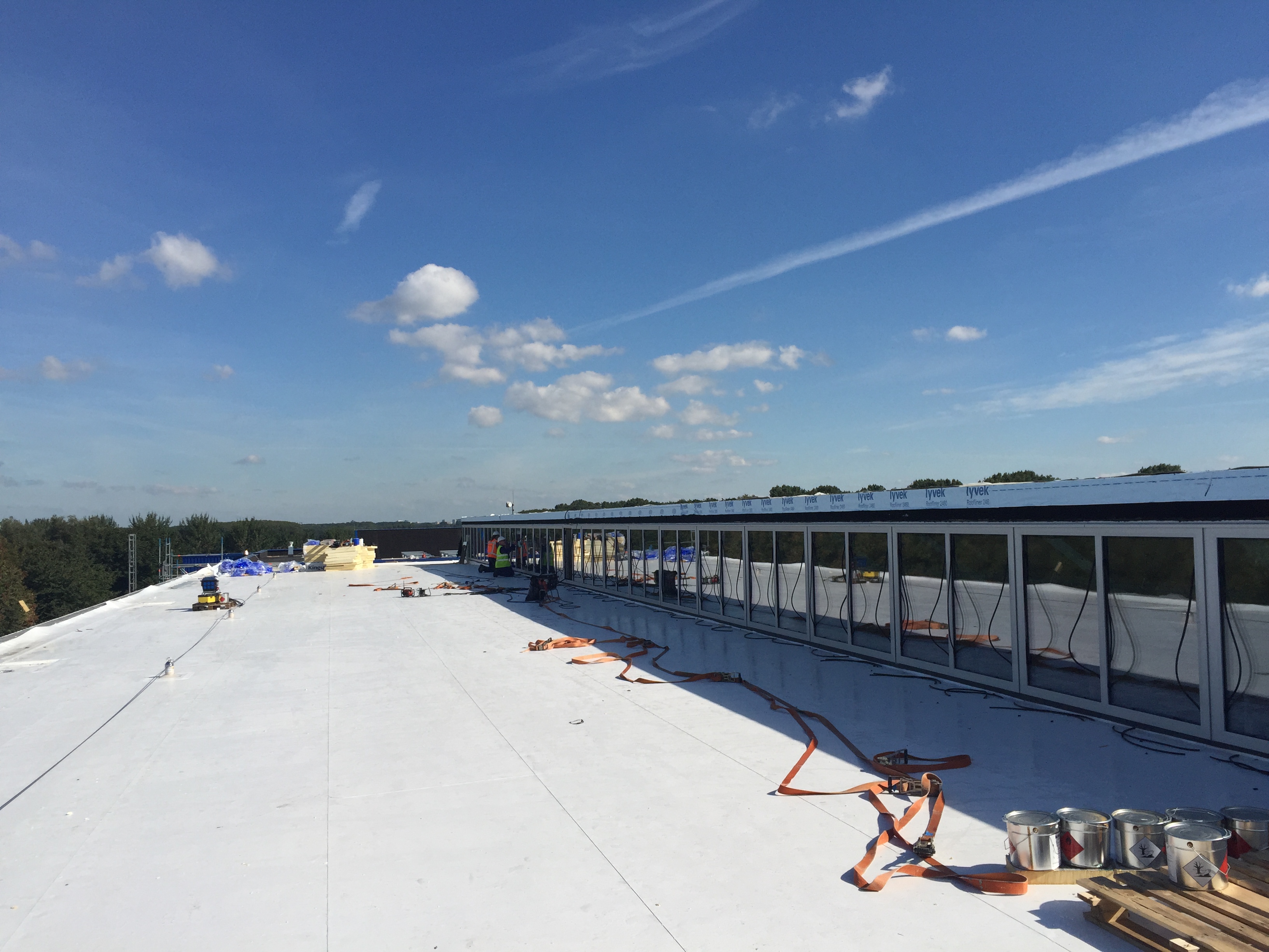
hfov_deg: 61.7
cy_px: 476
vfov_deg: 48.2
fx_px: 1063
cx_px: 634
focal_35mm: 29
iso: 32
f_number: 2.2
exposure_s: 1/4405
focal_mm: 4.15
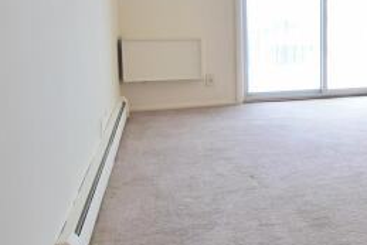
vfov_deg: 26.6
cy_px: 51
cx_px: 394
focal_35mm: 50
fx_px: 510
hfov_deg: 34.7
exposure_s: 1/2.5
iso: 400
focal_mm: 12
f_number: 8
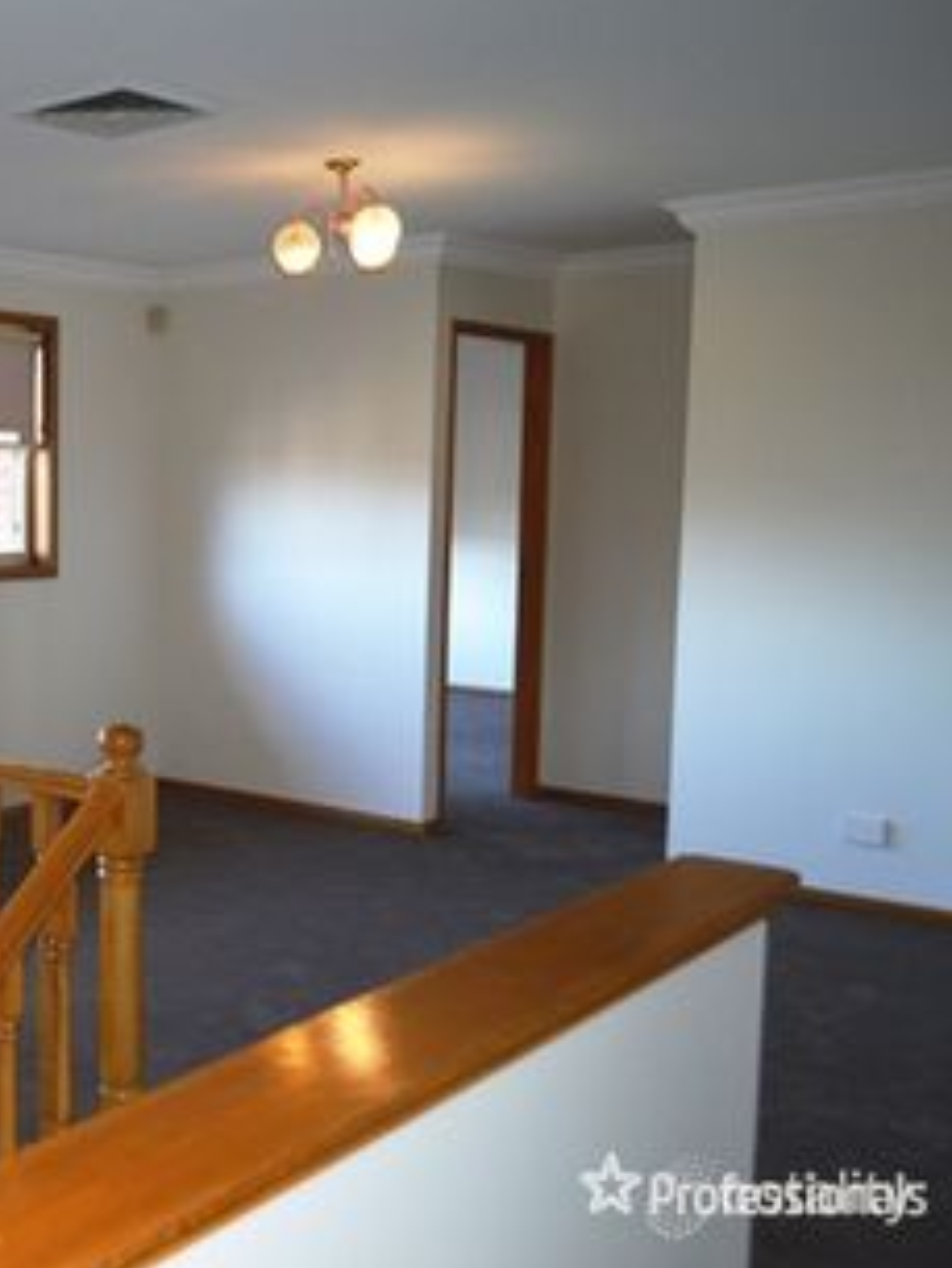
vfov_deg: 46.8
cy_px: 630
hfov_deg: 33.1
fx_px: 1466
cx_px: 4
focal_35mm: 40
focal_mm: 18
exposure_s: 1/60
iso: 500
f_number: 3.5
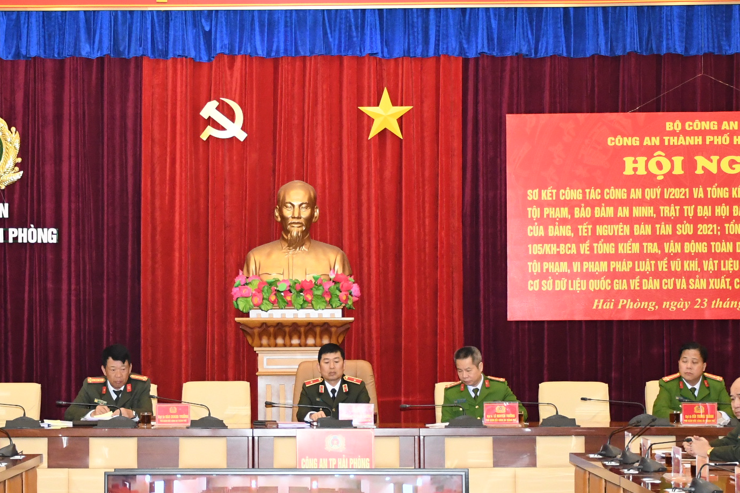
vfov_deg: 14.1
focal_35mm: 97
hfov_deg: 21.0
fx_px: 1993
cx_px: 308
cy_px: 252
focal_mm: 32
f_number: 4
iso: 2500
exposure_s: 1/200
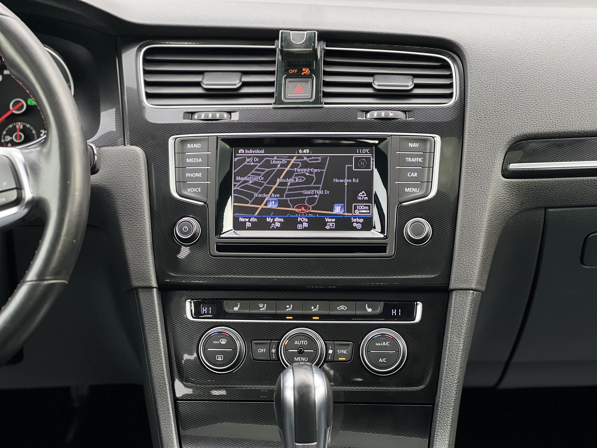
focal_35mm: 77
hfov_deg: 25.3
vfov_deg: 19.1
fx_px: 1328
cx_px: 298
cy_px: 224
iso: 200
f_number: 2.8
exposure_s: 1/121
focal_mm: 9
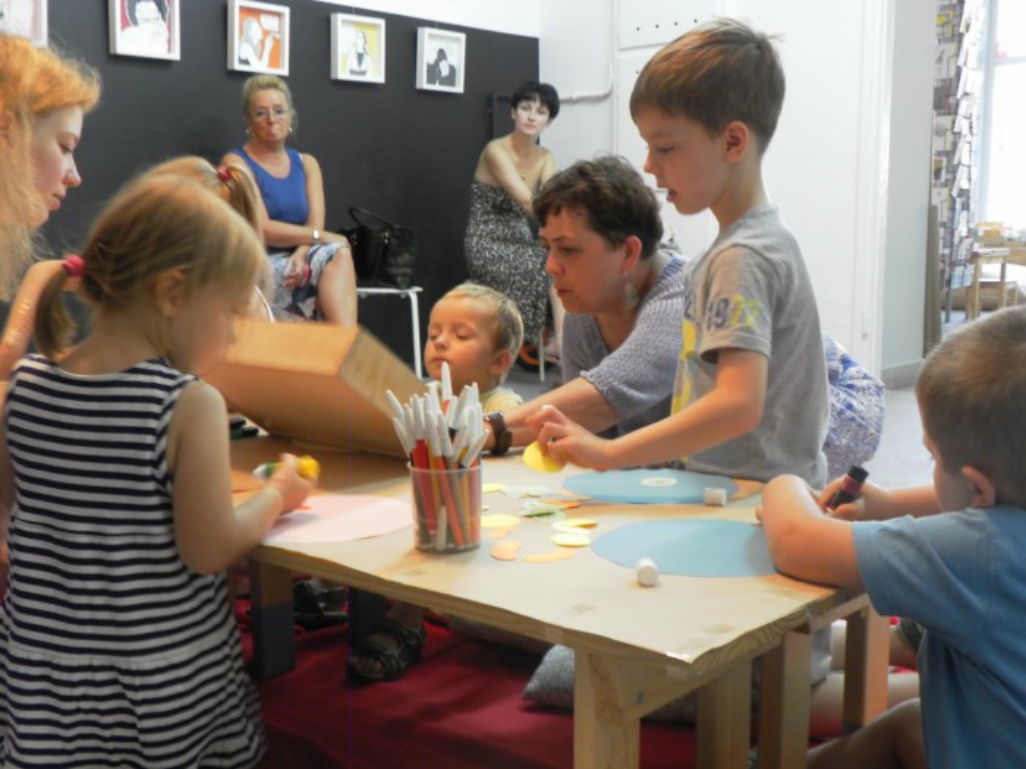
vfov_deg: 35.1
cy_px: 384
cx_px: 513
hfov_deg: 45.8
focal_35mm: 41
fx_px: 1215
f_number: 3.2
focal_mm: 7.3
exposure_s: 1/10
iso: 200
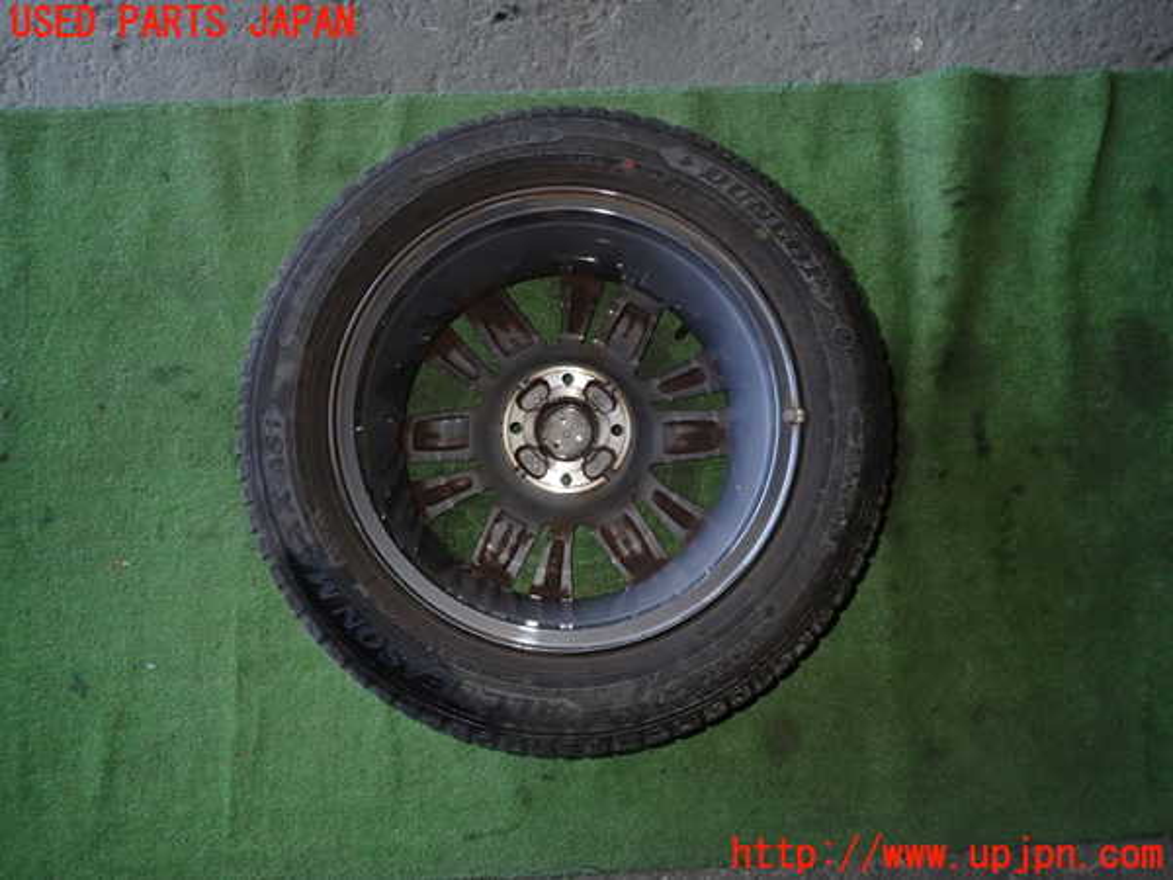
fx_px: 847
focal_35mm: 25
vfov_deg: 54.9
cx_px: 586
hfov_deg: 69.4
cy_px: 440
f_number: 5.6
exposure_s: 1/30
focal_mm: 4.5
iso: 250
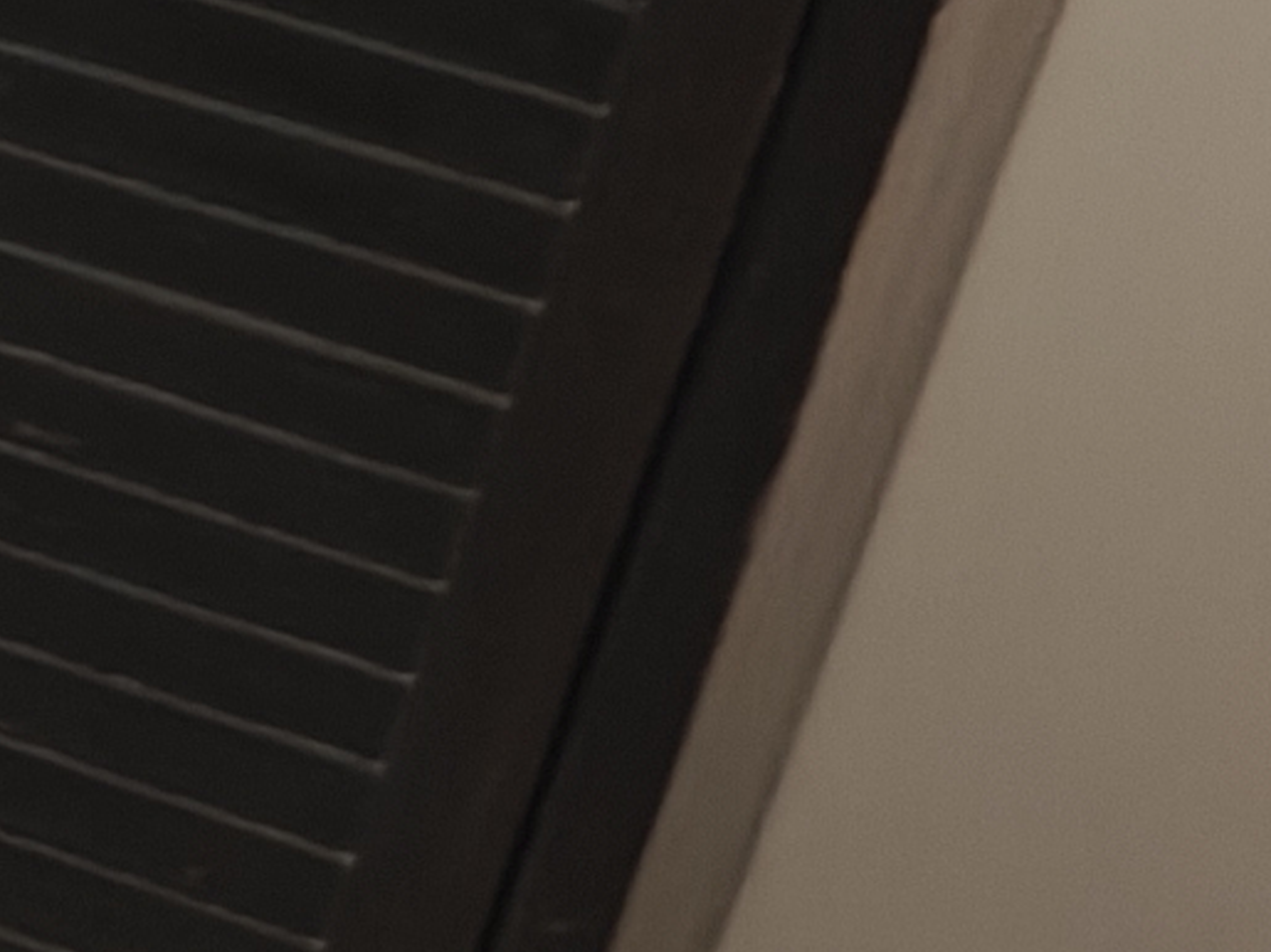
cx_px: -3445
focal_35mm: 191
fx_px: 7011
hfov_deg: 7.8
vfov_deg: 7.7
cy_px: 0
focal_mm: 5.59
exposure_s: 1/50
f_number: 1.8
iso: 1250
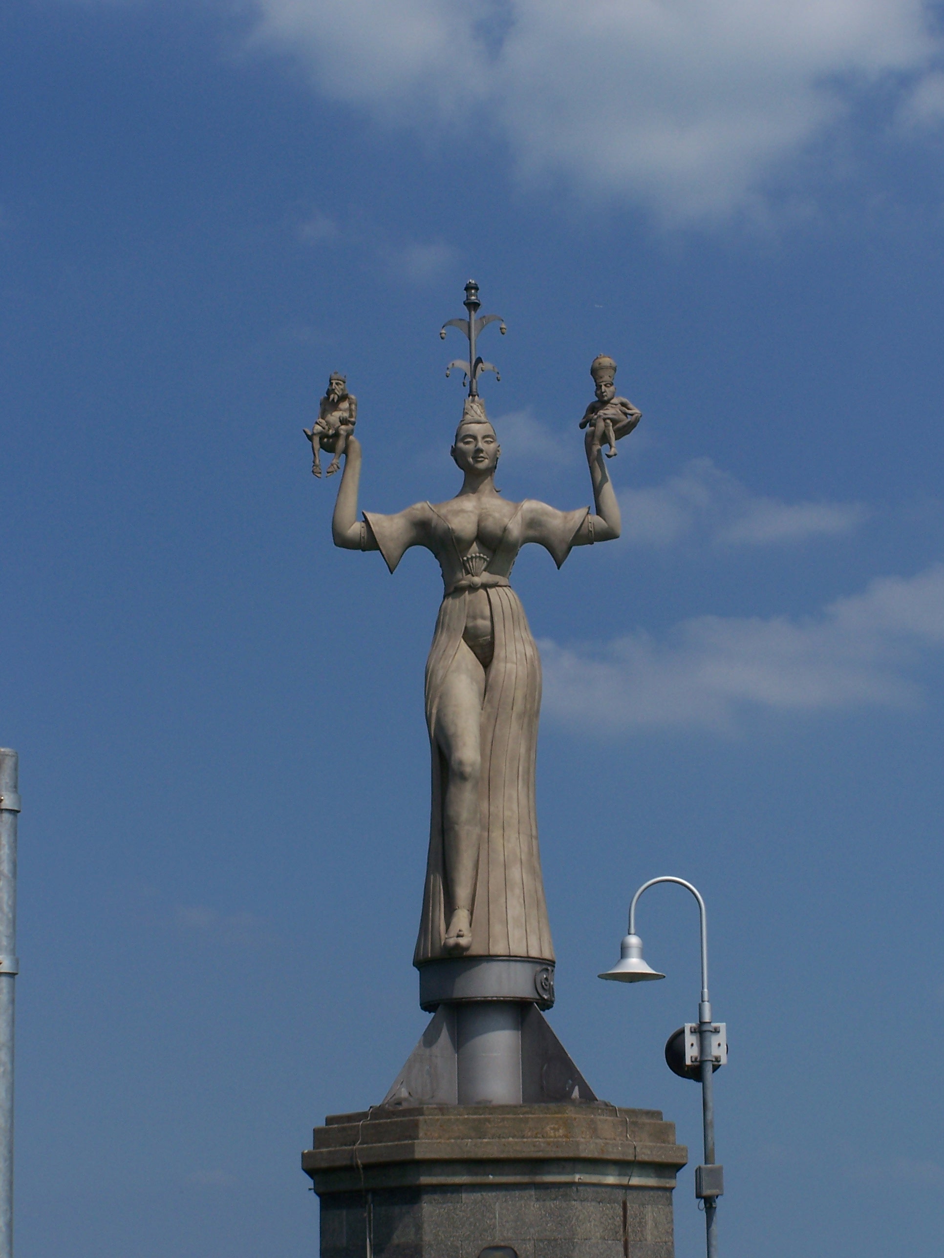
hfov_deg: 18.0
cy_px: 629
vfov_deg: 23.8
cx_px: 472
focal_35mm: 82
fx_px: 2982
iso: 80
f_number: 6.3
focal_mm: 13.7
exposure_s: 1/800
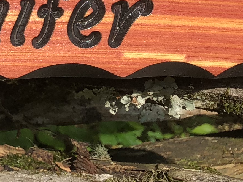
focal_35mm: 128
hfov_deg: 13.6
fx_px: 899
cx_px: -214
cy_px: -170
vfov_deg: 10.7
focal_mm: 3.99
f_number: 1.8
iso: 20
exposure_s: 1/960
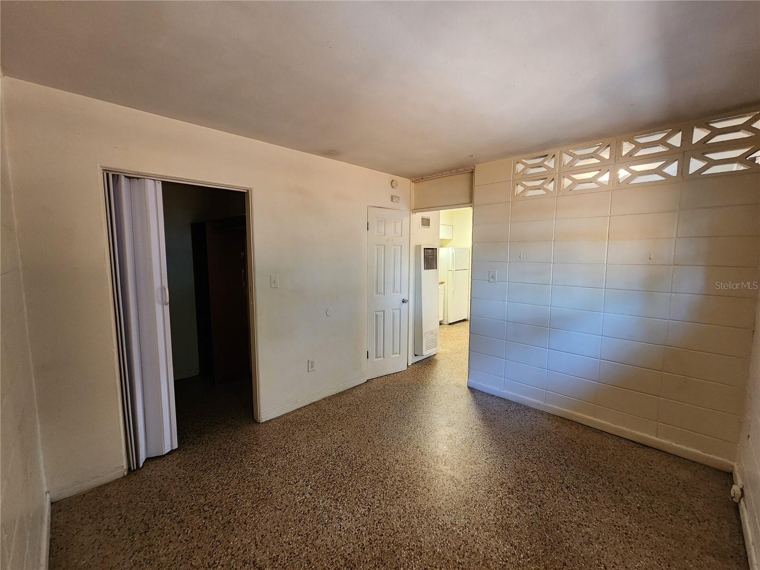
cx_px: 380
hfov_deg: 106.2
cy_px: 285
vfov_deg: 89.9
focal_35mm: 13
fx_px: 285
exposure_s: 1/30
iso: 400
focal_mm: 2.2
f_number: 2.2
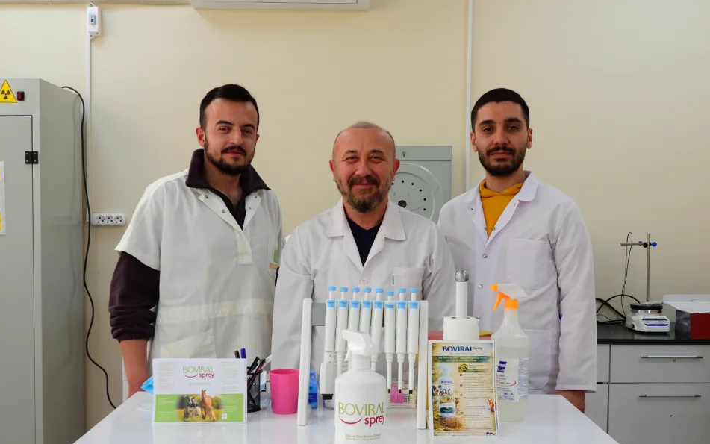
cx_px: 352
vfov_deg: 28.0
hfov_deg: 43.5
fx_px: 890
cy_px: 262
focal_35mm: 46
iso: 100
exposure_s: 1/40
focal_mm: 7.7
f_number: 3.2
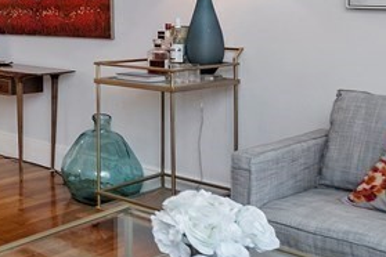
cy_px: 19
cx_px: -108
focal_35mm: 55
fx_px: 590
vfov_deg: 23.8
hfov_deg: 29.6
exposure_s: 1/80
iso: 200
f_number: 4
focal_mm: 10
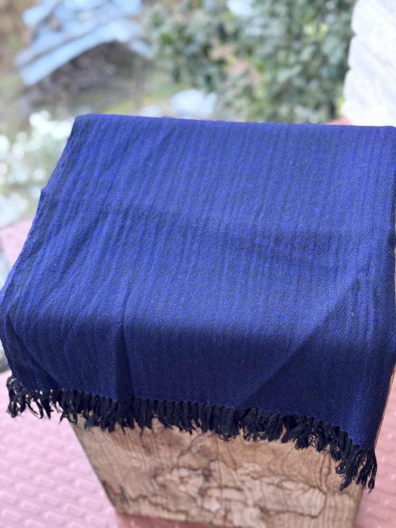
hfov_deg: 30.3
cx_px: 198
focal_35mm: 48
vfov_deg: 39.7
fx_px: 732
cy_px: 264
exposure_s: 1/68
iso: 100
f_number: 1.78
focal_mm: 6.76
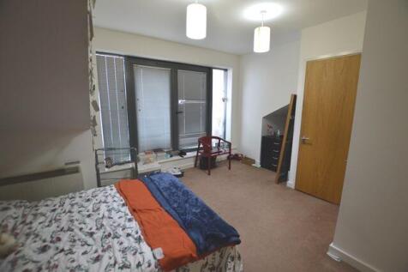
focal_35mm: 15
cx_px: 204
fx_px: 170
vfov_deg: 77.3
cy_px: 136
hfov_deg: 100.4
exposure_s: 1/60
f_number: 3.5
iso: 720
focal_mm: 10
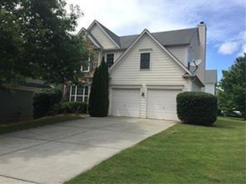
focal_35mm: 29
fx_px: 206
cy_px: 92
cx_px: 123
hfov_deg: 61.7
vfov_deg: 48.2
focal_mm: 4.15
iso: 32
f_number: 2.2
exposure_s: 1/2326
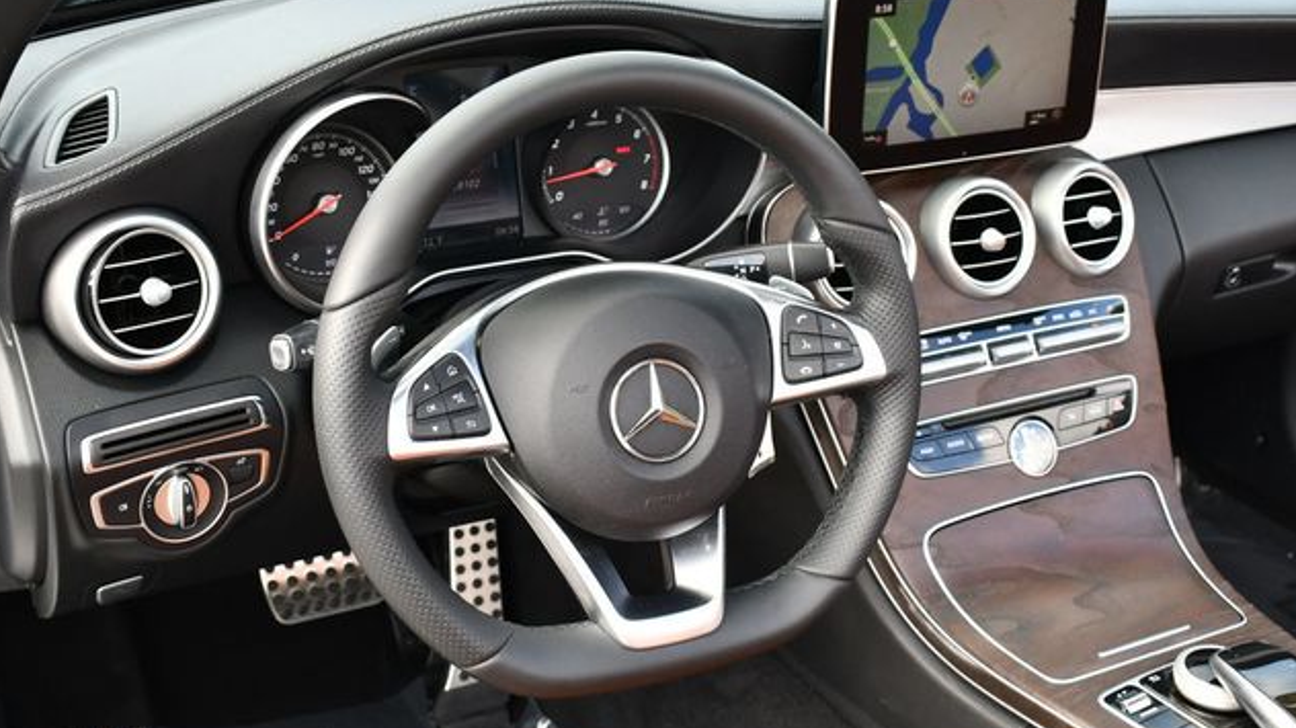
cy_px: 345
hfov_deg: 40.6
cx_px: 646
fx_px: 1752
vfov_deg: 23.5
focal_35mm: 51
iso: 400
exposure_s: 1/250
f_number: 4.5
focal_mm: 24
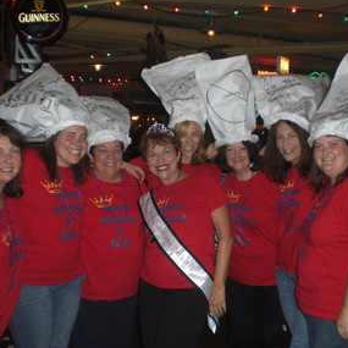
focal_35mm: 46
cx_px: 190
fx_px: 523
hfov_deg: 36.8
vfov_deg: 36.8
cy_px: 172
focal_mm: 6.3
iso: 200
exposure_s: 1/60
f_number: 3.1
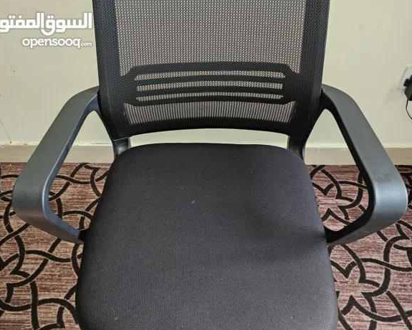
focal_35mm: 25
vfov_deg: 56.8
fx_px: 305
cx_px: 199
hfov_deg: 68.1
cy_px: 168
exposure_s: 1/100
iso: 500
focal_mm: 6.3
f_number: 1.7
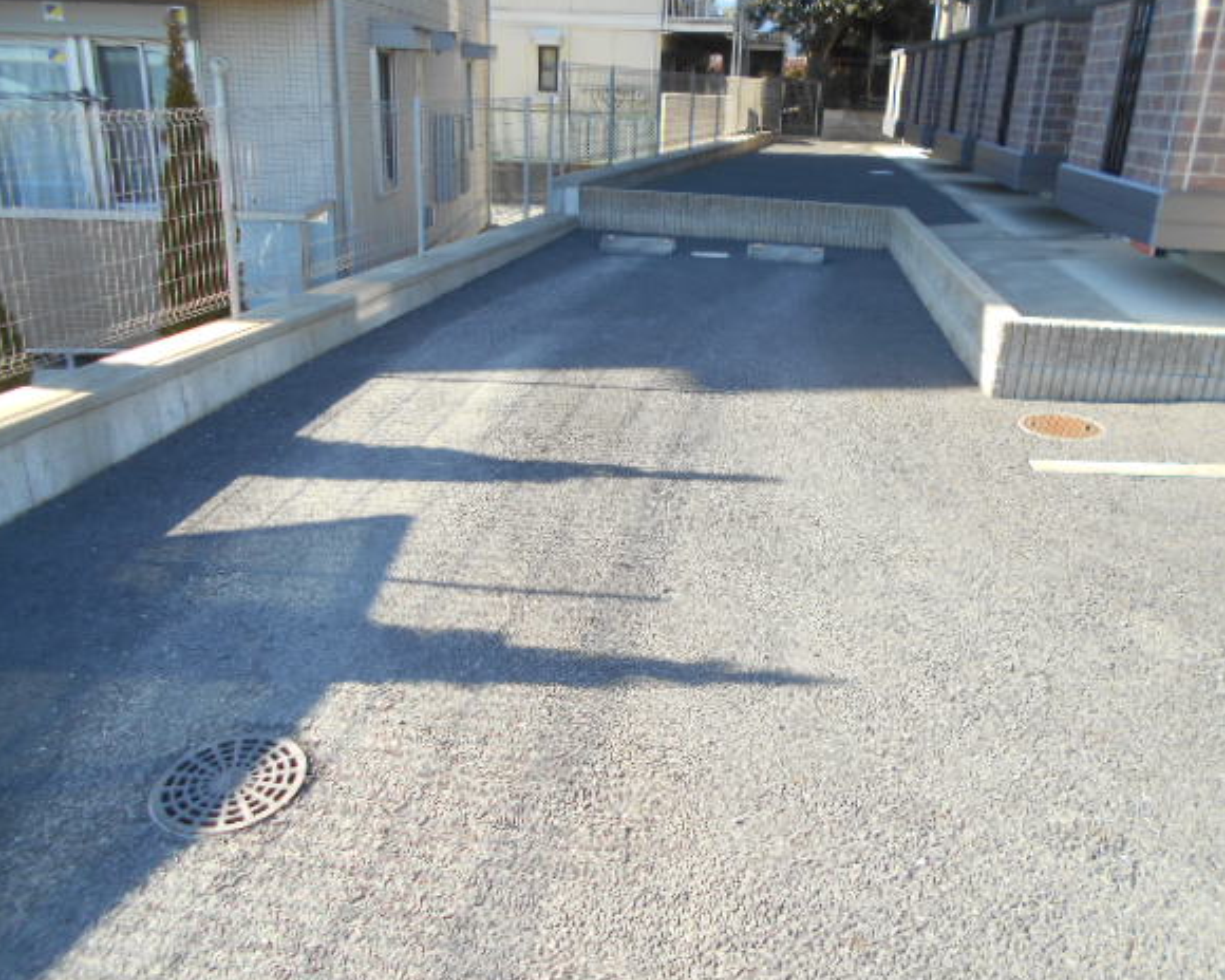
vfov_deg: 51.5
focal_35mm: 28
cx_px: 657
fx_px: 1015
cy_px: 479
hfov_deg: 62.1
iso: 80
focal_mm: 4.6
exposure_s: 1/160
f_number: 3.2
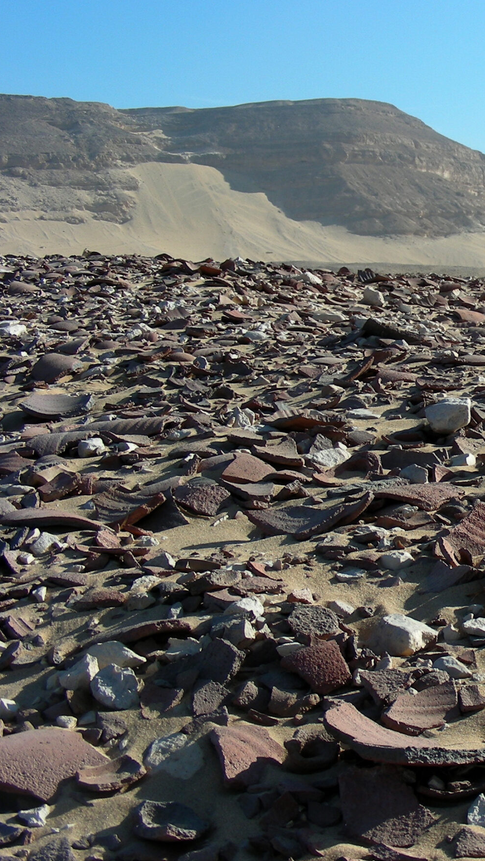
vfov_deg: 34.9
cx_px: 590
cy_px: 432
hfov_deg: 18.9
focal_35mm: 60
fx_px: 1371
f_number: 4
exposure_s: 1/465
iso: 50
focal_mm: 6.3
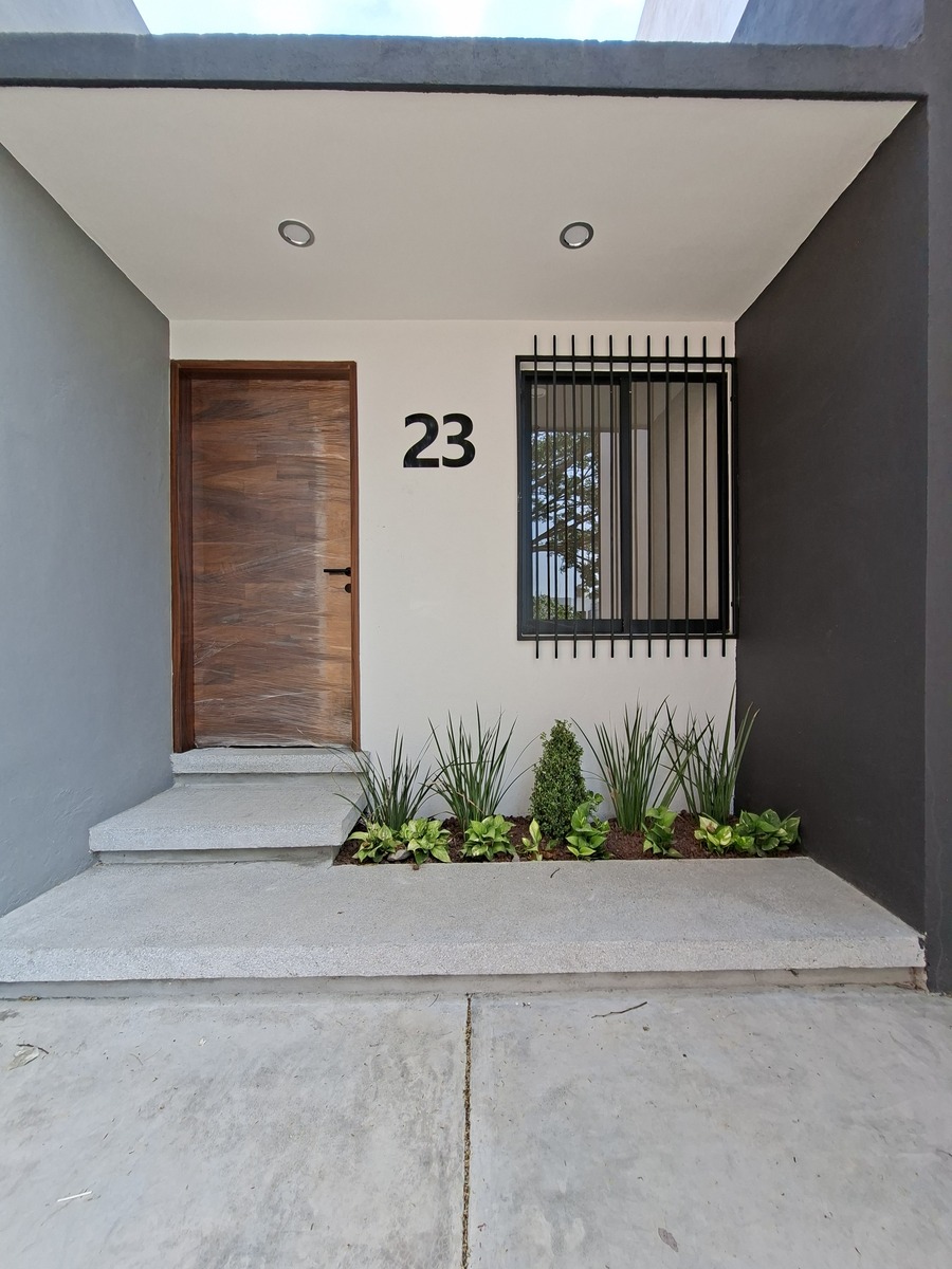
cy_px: 634
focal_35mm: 13
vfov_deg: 106.2
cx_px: 476
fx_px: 477
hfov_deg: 89.9
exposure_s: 1/349
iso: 40
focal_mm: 1.74
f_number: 2.2
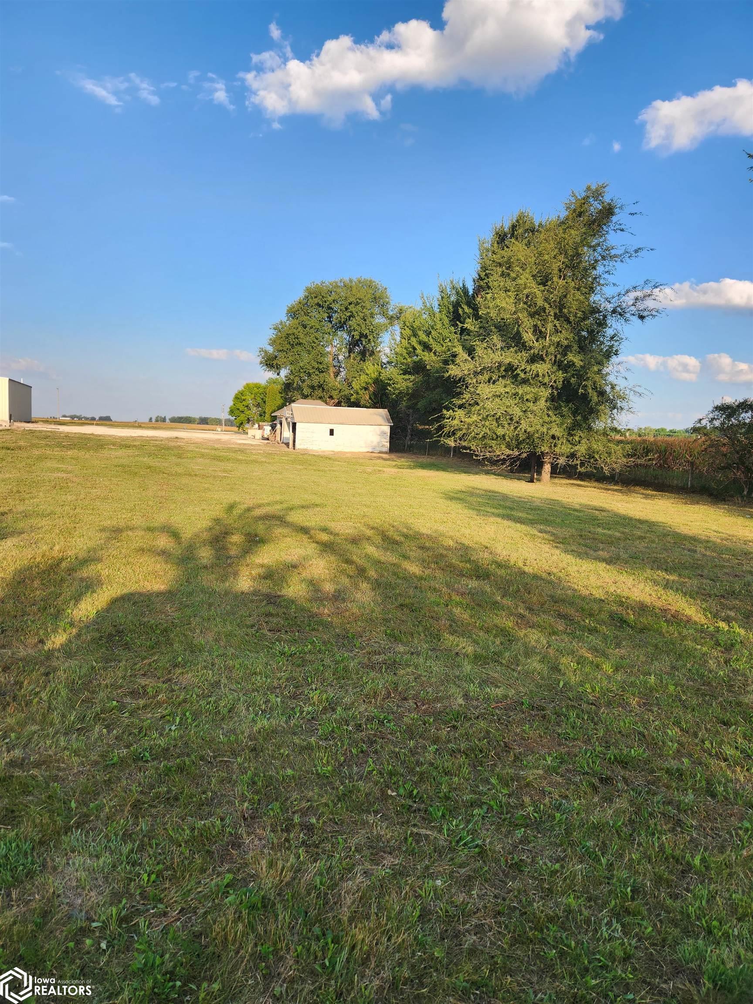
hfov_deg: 58.9
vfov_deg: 73.9
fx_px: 667
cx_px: 376
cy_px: 502
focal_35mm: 23
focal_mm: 5.4
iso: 20
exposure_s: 1/659
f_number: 1.8
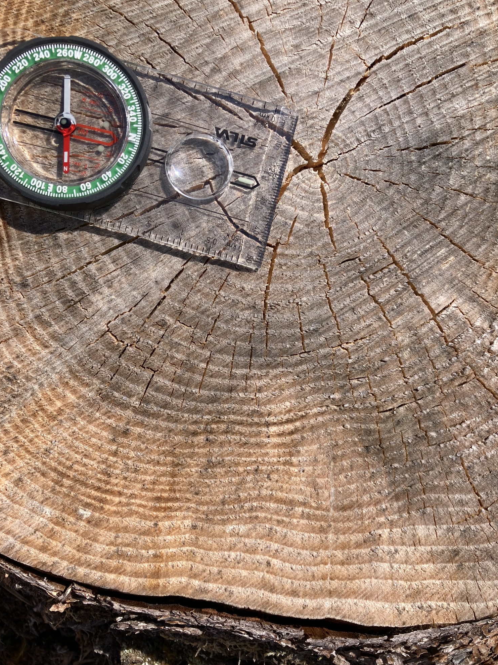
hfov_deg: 48.2
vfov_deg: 61.6
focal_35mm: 29
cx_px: 256
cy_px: 344
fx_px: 556
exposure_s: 1/2183
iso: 20
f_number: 1.8
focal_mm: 3.99
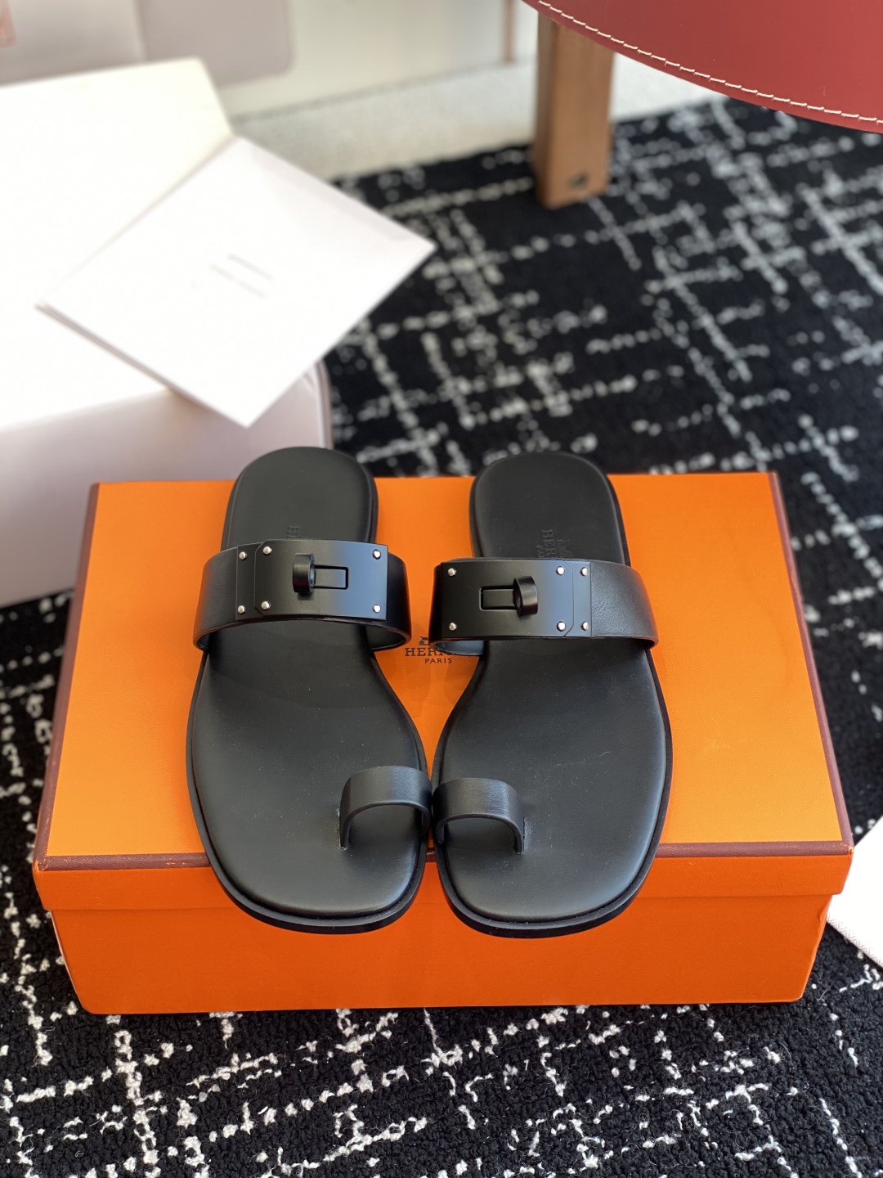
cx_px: 442
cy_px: 589
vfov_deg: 36.8
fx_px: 1769
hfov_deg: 28.0
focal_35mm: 52
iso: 50
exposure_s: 1/122
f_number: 2
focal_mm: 6
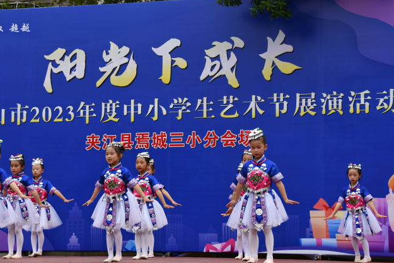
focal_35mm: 108
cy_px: 132
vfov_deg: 12.7
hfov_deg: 18.9
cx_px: 183
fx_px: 1182
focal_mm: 60
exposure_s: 1/160
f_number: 6.3
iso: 100
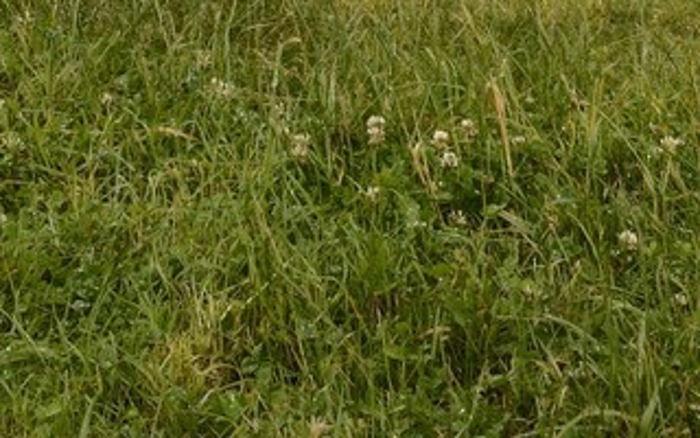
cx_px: -267
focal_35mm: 158
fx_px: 3014
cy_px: -841
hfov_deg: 12.7
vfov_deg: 7.4
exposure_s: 1/200
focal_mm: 31
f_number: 14
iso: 400
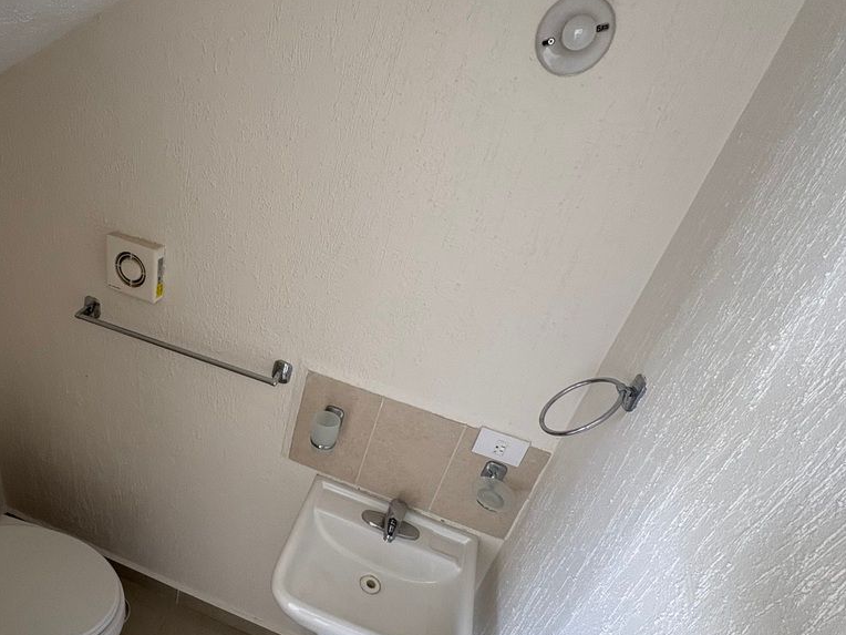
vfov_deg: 60.8
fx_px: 538
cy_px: 361
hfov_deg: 74.8
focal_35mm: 22
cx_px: 308
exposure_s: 1/99
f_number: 2.2
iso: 160
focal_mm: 2.22
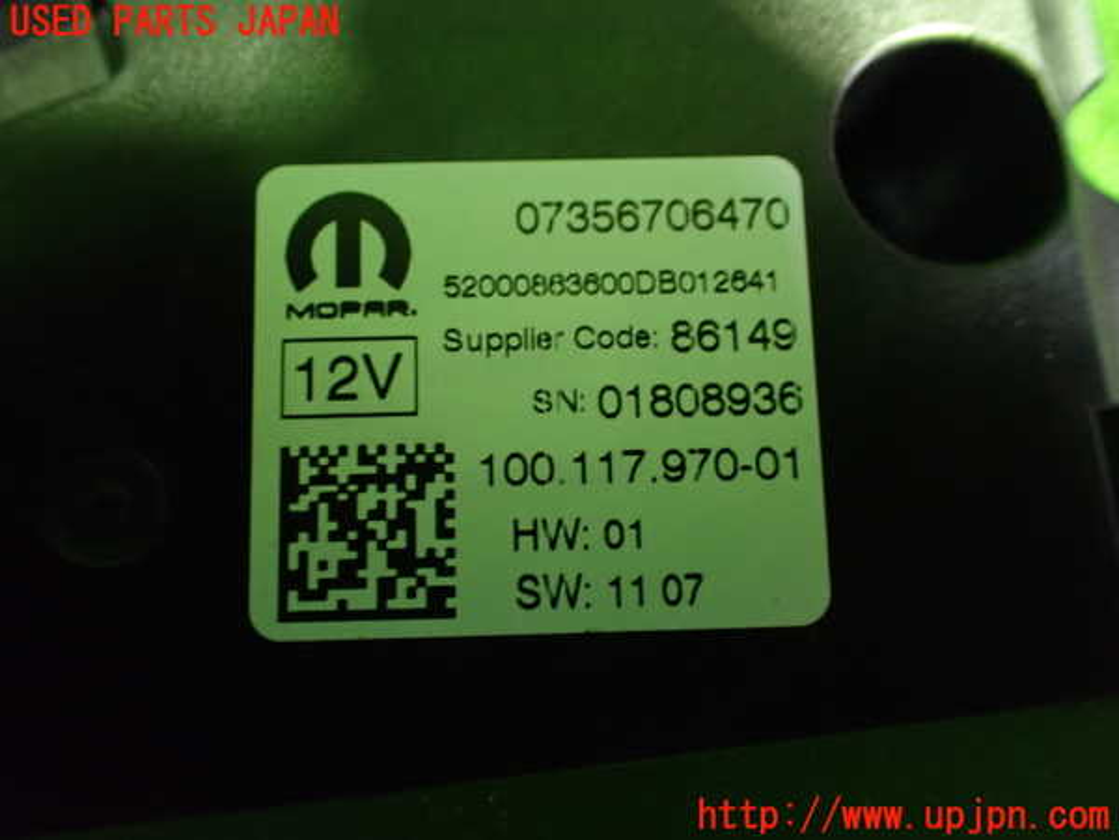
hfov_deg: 60.0
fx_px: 970
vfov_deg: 46.8
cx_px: 560
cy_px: 420
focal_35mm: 30
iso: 1250
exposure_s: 1/30
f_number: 2.3
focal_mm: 5.4
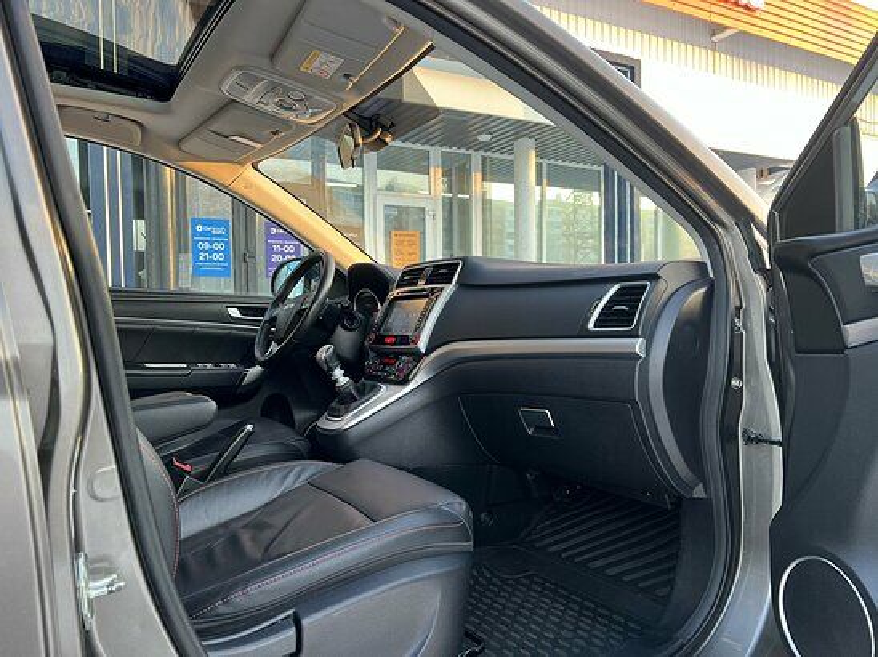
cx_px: 439
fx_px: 659
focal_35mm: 26
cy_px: 328
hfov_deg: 67.3
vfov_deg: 53.0
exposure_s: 1/121
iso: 80
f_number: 1.5
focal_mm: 5.7
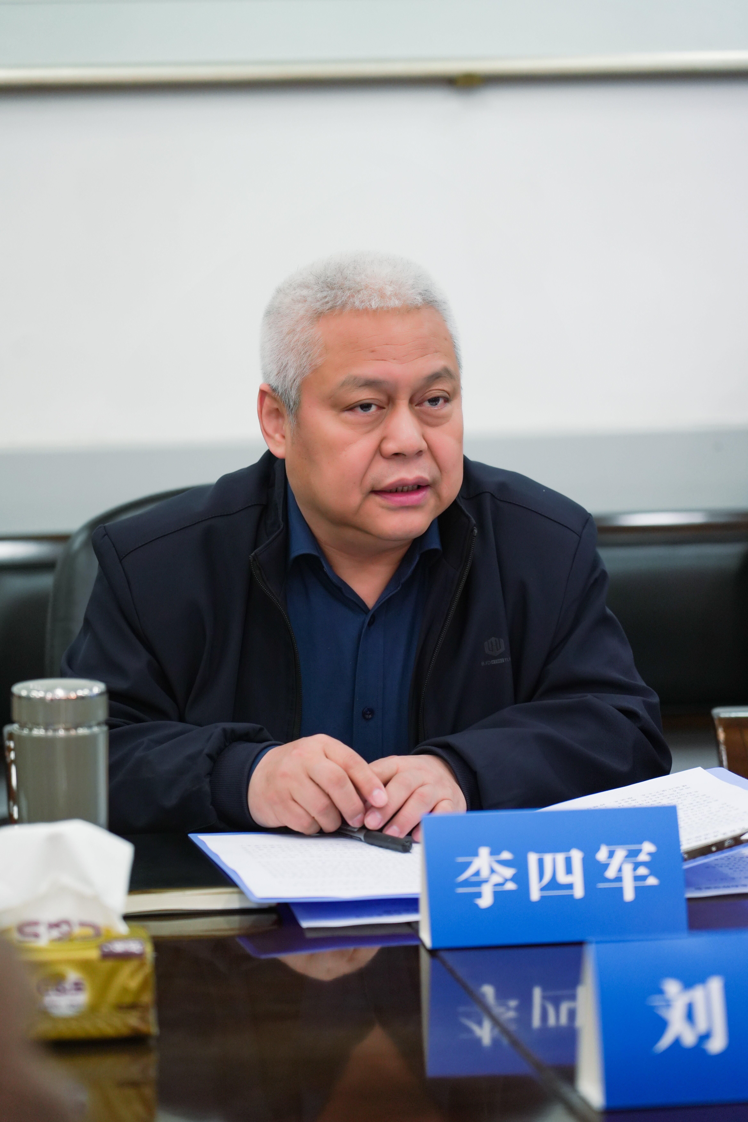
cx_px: 374
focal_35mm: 105
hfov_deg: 13.0
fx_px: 3272
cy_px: 561
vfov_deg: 19.5
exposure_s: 1/200
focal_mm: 105
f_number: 4
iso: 1000
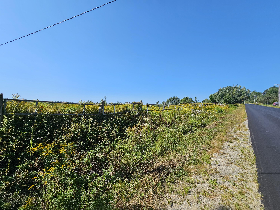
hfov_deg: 106.2
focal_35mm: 13
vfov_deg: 89.9
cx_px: 140
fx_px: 105
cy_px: 105
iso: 50
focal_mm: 2.2
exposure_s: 1/2565
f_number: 2.2
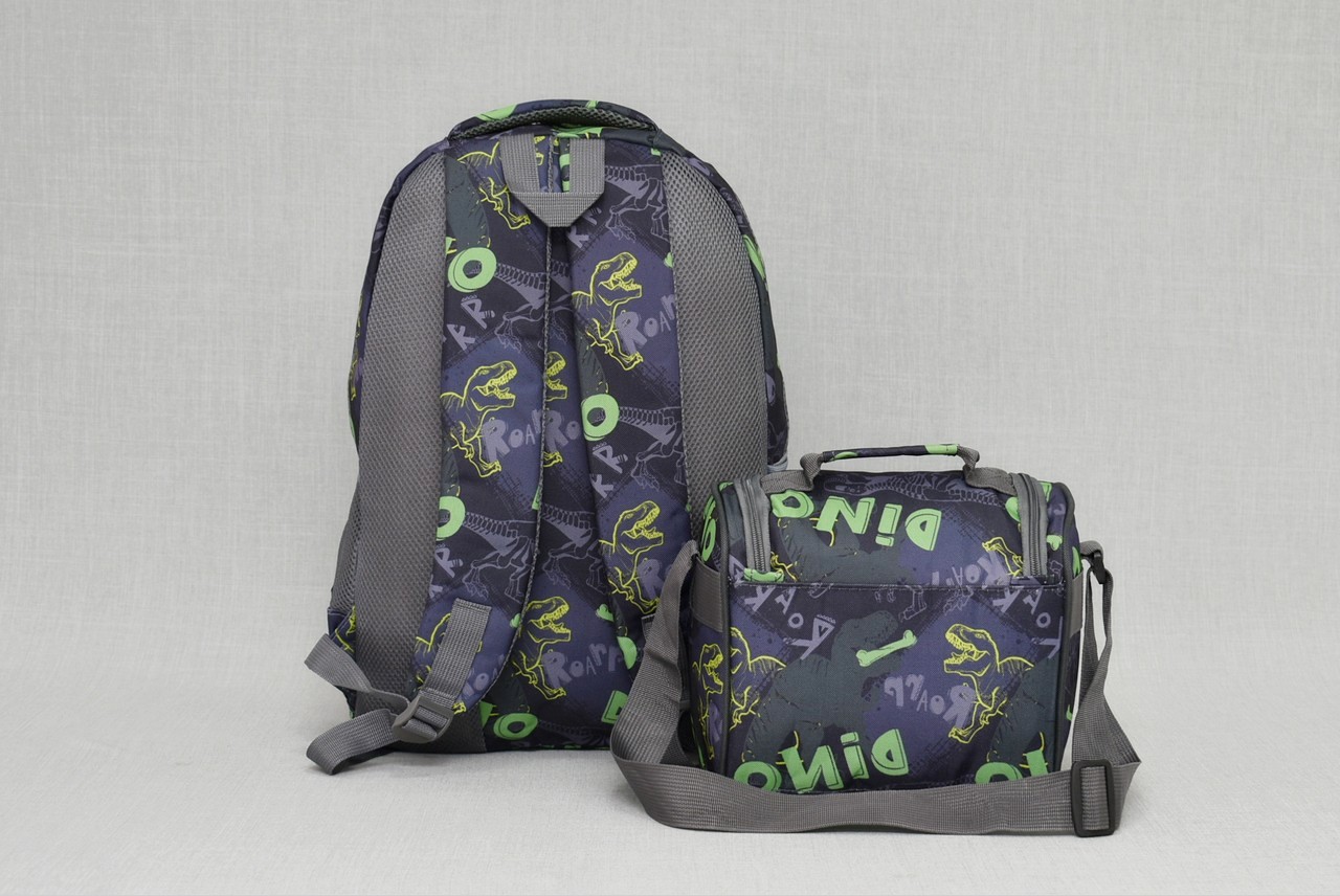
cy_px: 448
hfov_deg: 29.2
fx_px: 2571
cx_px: 670
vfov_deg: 19.8
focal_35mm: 69
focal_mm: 46
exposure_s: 1/60
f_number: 5.6
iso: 100
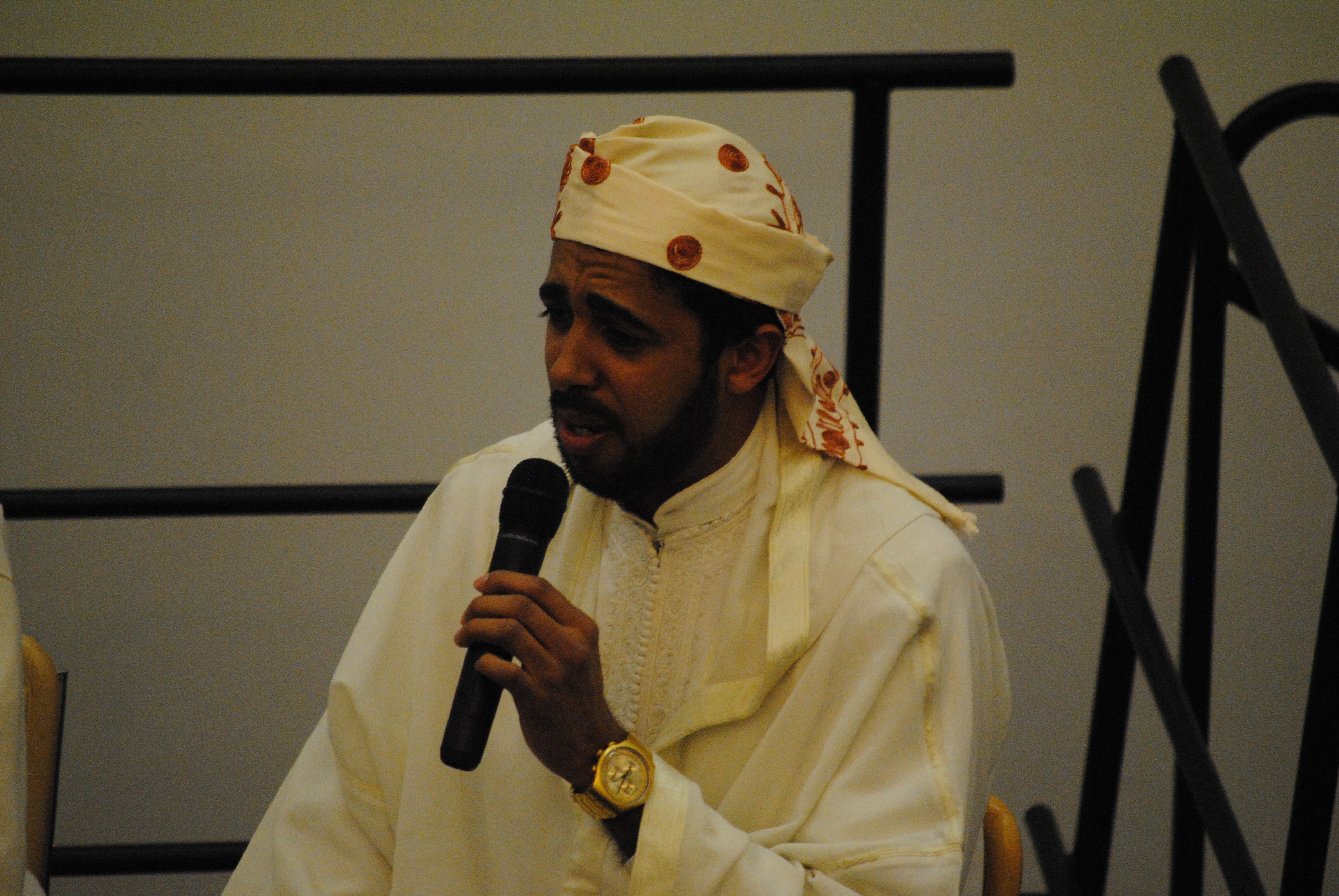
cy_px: 448
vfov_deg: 4.6
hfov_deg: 6.9
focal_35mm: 300
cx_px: 670
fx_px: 11172
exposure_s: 1/60
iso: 1600
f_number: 5.6
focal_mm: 200
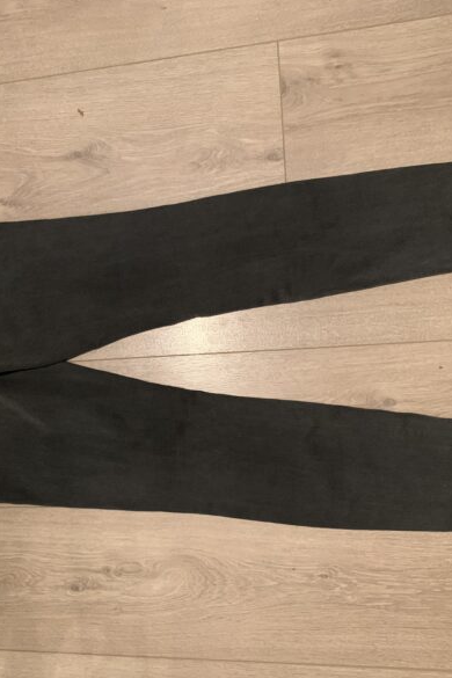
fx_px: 697
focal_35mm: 37
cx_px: 162
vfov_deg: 51.9
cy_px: 340
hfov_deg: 35.7
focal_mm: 4.25
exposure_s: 1/25
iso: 400
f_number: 1.8
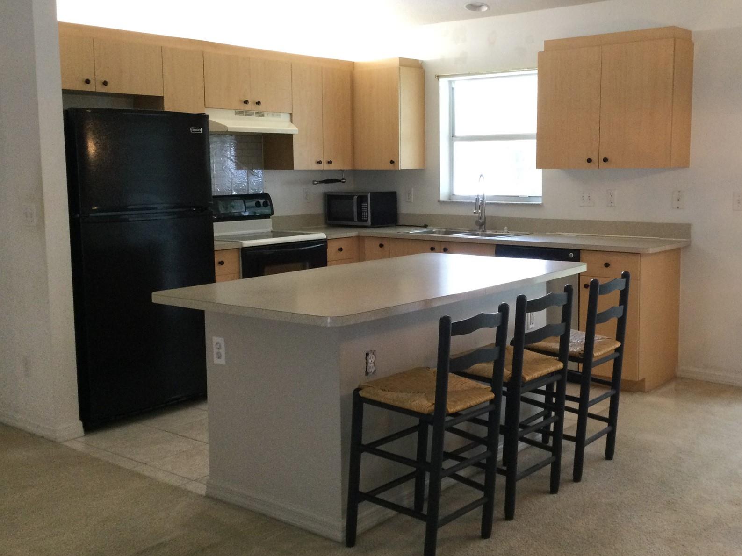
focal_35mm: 40
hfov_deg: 46.7
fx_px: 857
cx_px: 419
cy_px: 262
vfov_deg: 35.9
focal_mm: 3.3
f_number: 2.4
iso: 125
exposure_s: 1/30
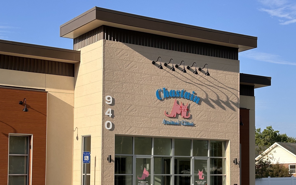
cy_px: 142
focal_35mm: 71
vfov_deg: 18.2
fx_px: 573
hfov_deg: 28.9
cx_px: 178
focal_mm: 6.86
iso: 64
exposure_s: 1/3257
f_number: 1.78
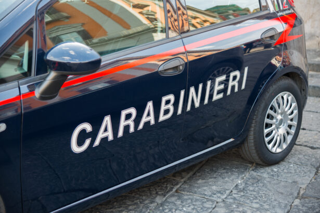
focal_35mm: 66
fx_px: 587
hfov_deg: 30.5
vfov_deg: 20.6
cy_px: 106
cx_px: 160
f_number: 4
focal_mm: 66
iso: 100
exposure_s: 1/50
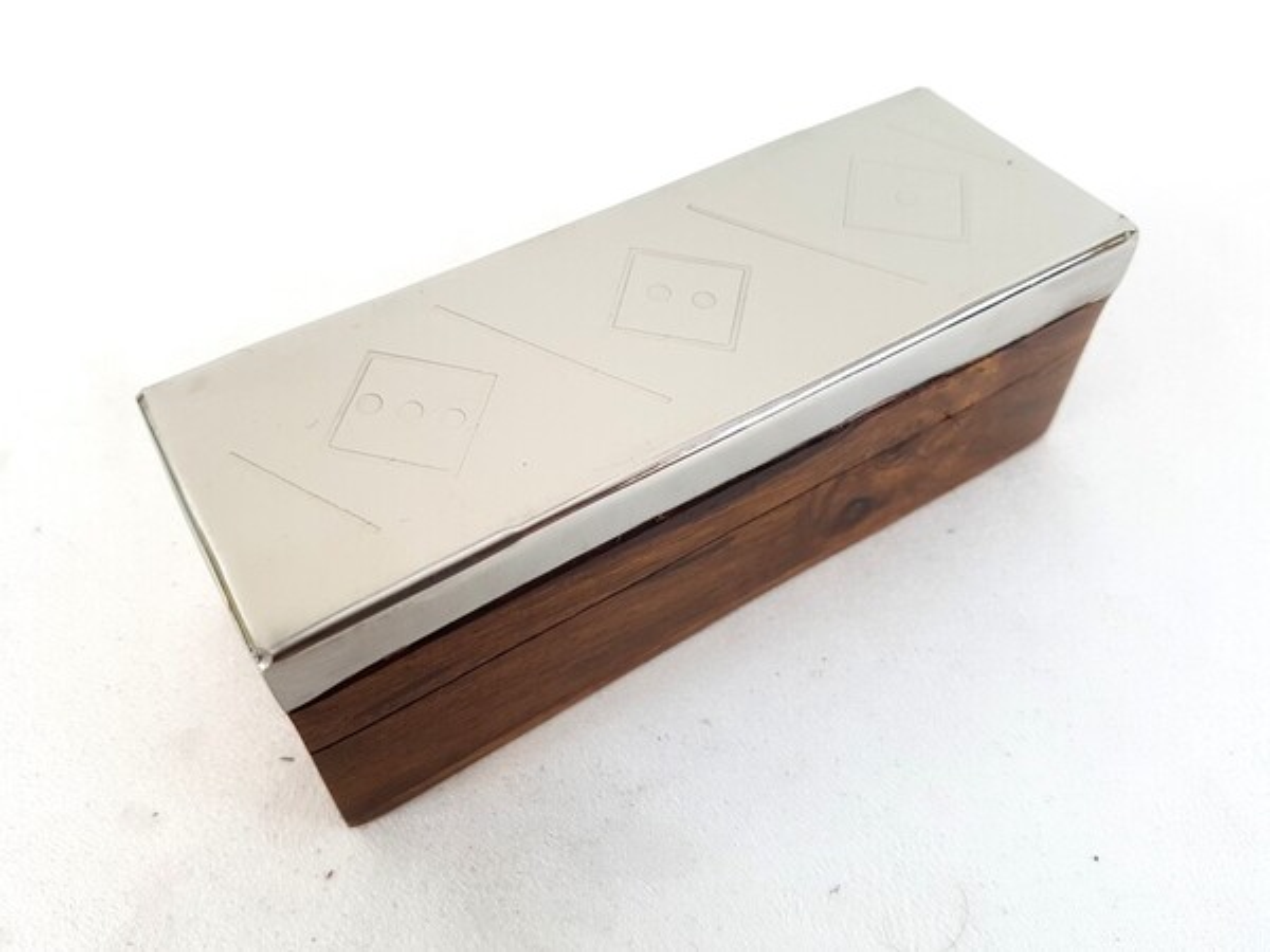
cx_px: 635
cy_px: 476
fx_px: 954
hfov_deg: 67.3
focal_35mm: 26
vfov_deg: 53.1
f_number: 1.7
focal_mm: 4.2
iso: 64
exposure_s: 1/50
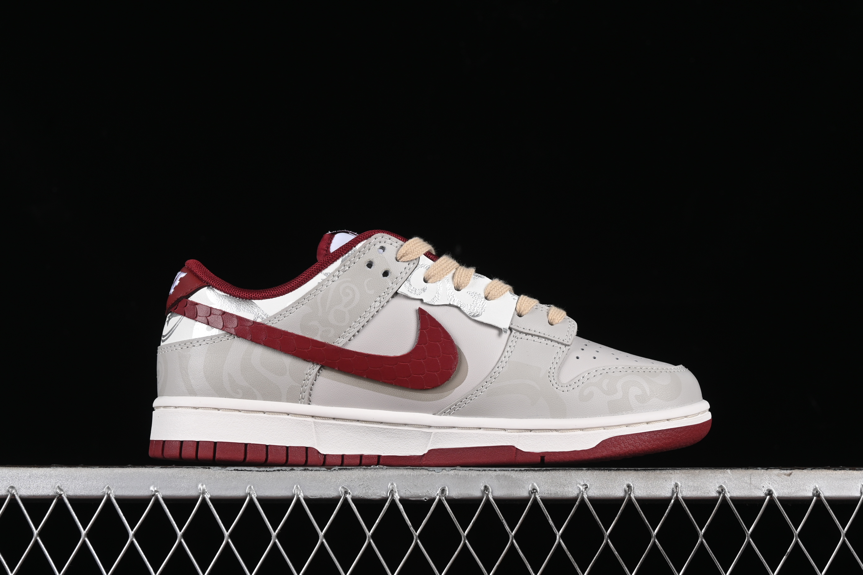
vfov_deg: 18.2
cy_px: 288
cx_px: 432
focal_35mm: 75
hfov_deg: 27.0
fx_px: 1798
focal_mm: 50
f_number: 8
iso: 160
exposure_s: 1/80
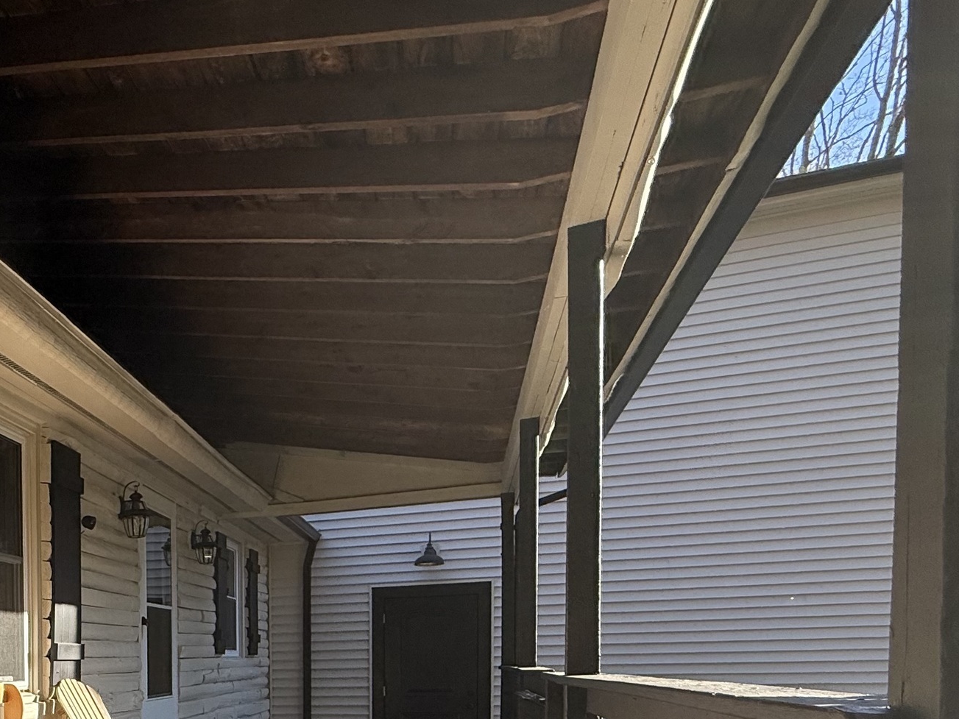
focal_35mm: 33
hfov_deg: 47.5
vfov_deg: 38.3
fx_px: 914
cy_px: 712
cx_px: 34
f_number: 2.2
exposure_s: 1/928
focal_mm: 2.22
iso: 64
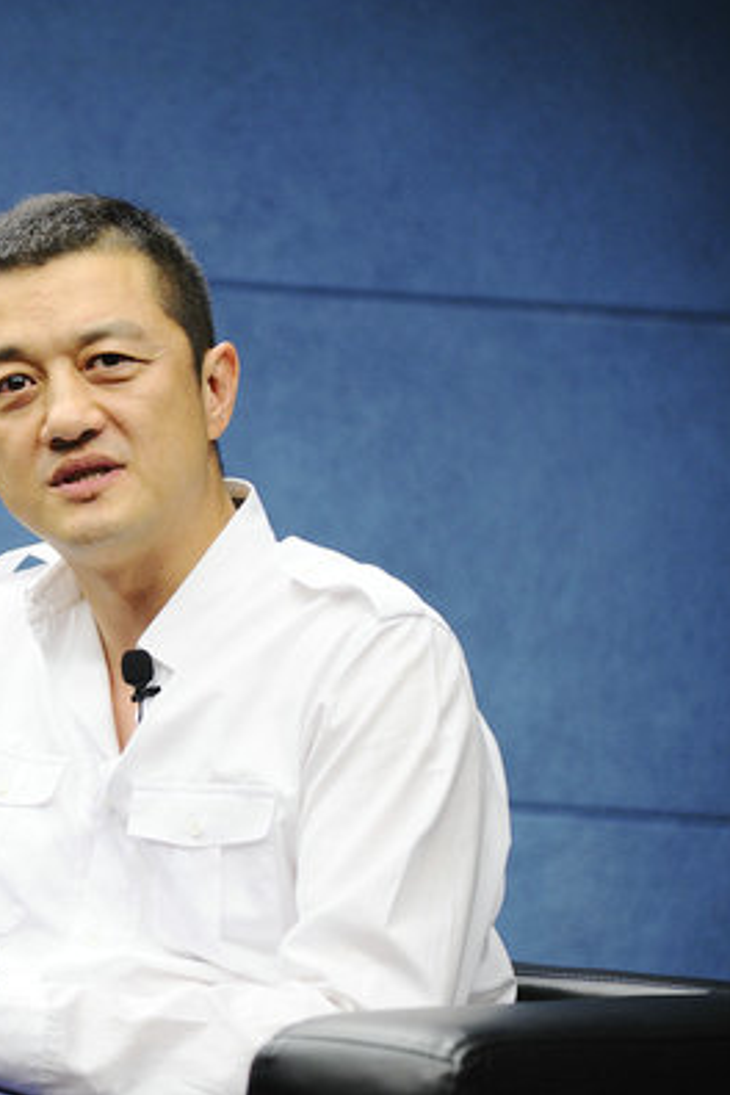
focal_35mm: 159
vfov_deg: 12.9
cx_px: -3
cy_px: 546
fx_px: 4836
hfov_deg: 8.6
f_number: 4
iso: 320
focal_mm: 105
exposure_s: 1/125
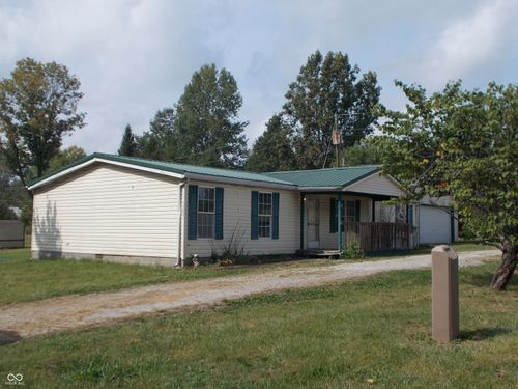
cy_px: 194
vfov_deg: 36.8
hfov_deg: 47.9
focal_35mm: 39
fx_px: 584
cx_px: 259
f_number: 9.8
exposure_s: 1/160
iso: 80
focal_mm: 6.9
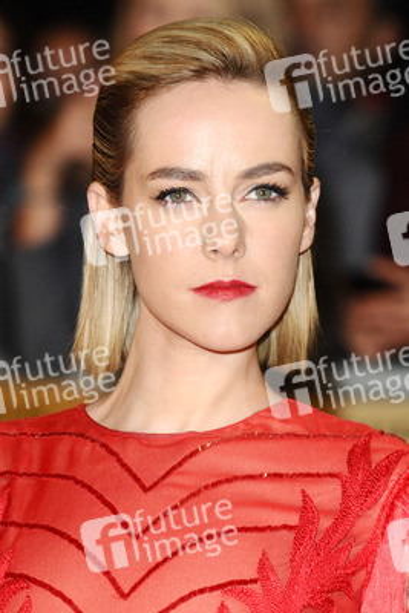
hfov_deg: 5.6
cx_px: 204
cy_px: 306
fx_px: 4214
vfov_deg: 8.3
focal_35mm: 248
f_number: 4.5
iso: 640
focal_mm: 165
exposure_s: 1/200
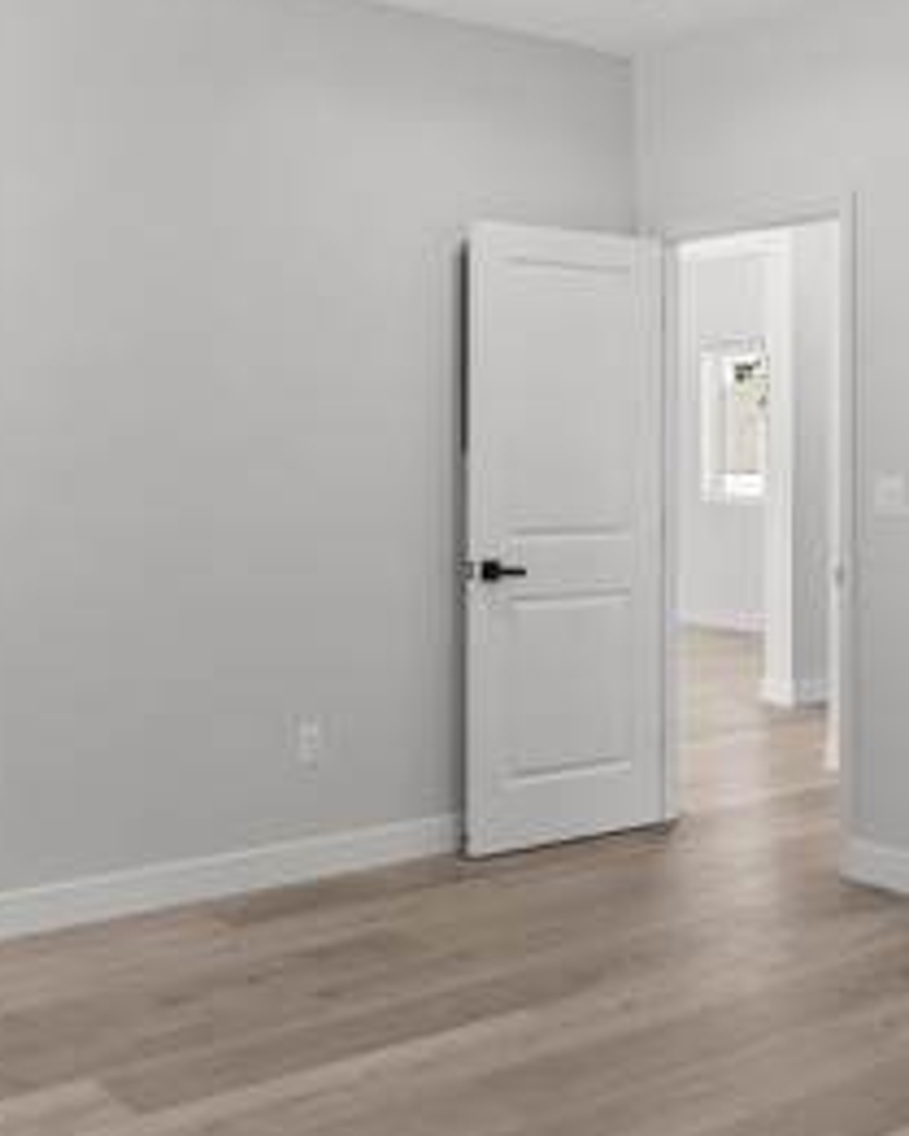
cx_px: 457
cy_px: 424
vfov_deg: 40.0
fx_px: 1546
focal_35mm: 46
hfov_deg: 32.8
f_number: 9.5
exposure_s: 1/2
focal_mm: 20
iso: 320
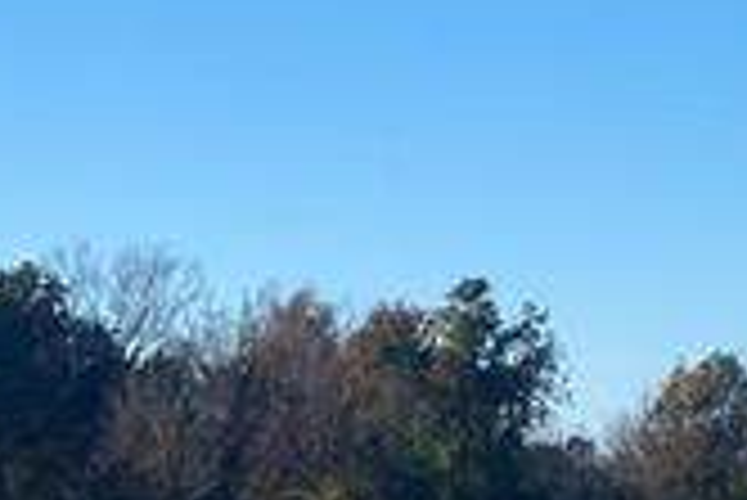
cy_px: 523
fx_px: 3468
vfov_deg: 8.2
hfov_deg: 11.5
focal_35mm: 167
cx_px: -562
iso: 32
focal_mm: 4.25
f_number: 1.8
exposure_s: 1/2890
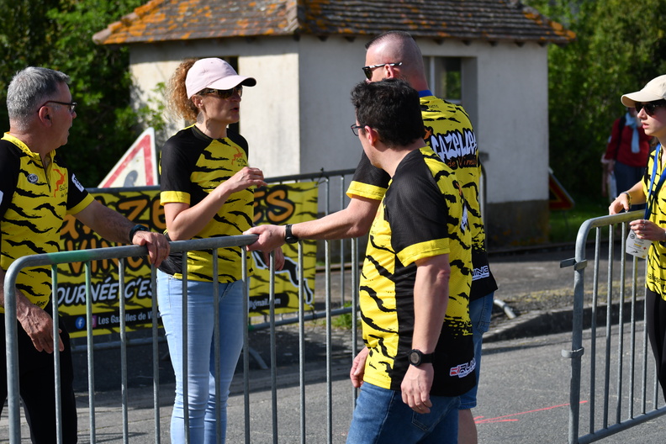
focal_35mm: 105
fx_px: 1942
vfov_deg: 13.0
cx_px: 333
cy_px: 222
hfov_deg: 19.5
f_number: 4.5
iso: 125
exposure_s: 1/1000
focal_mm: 70
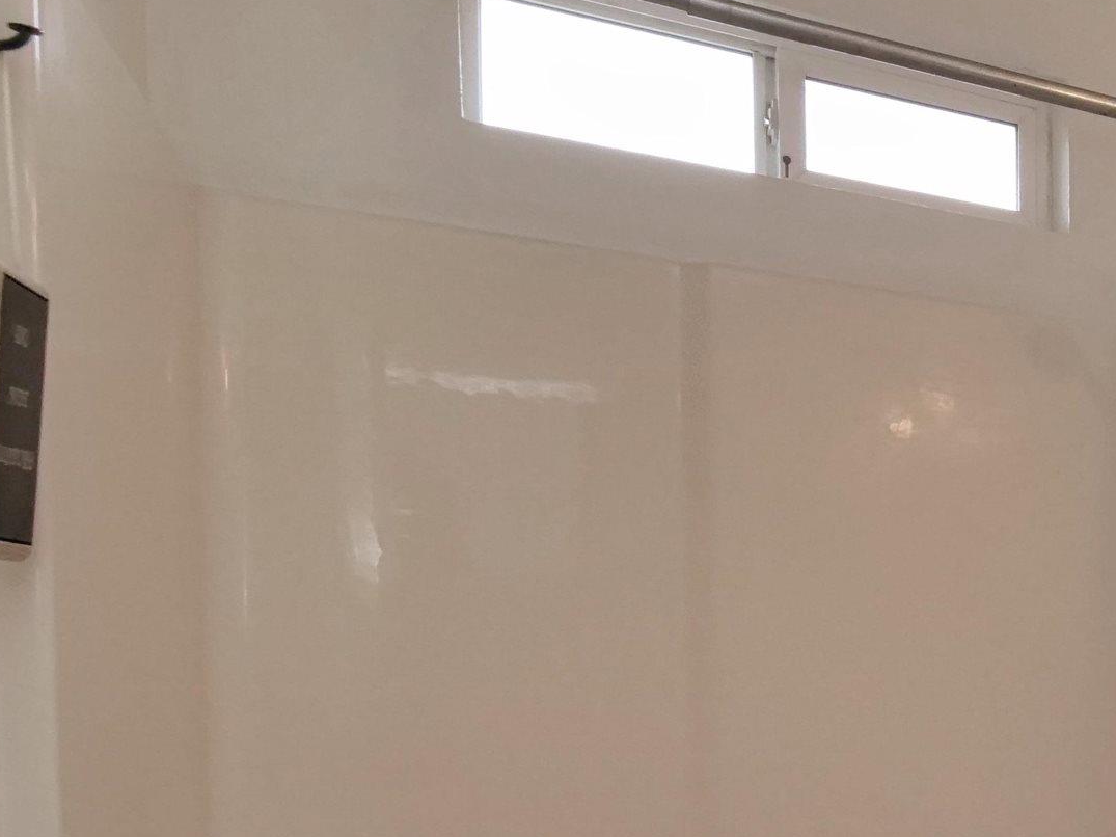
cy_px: 716
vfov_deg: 34.4
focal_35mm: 40
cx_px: 1466
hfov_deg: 33.5
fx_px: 1289
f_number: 6.3
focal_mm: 7
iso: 800
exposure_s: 1/160
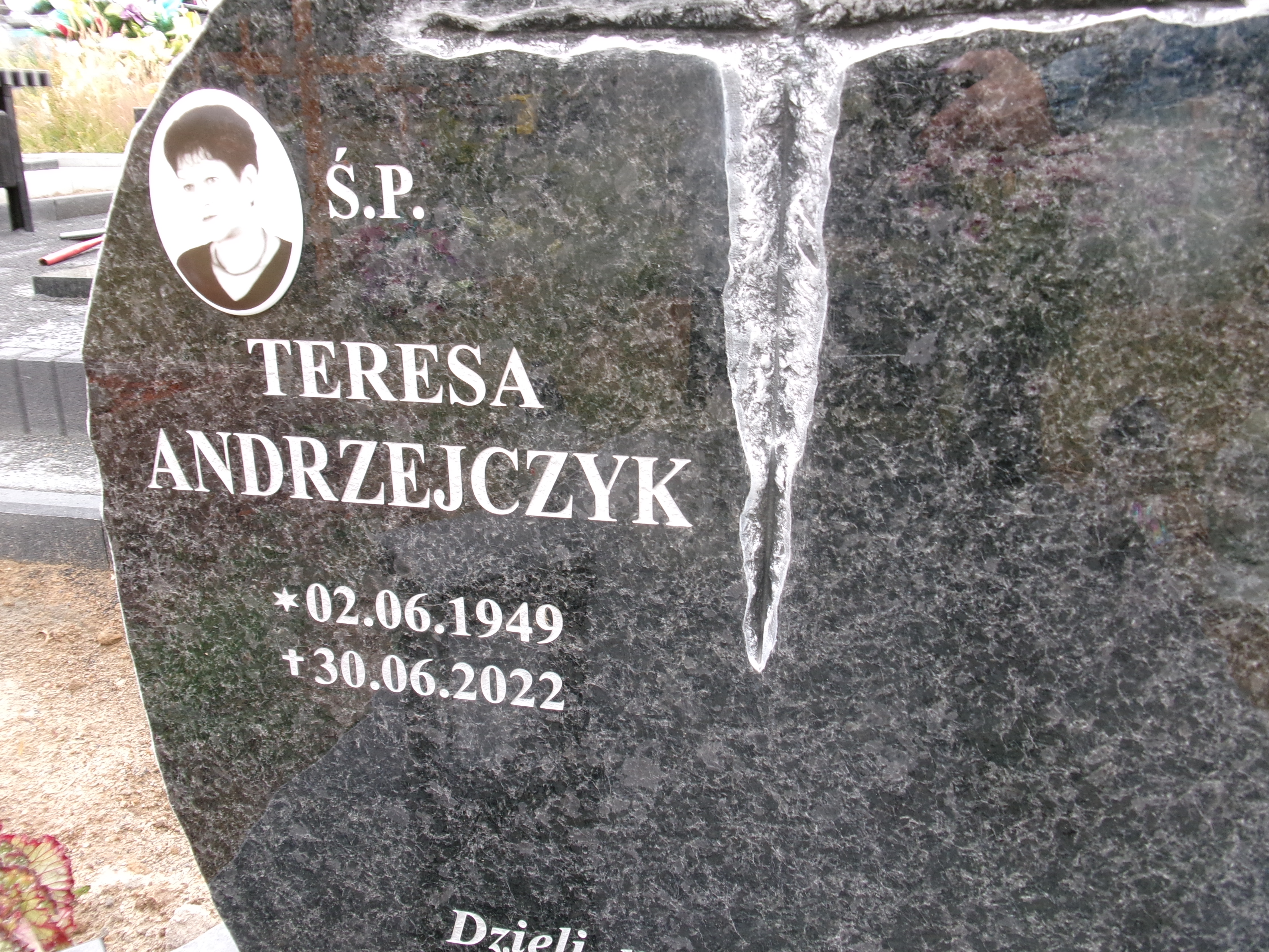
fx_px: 1063
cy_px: 464
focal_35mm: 29
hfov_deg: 61.7
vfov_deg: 48.2
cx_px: 623
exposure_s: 1/85
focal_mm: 5.1
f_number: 3.9
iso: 100
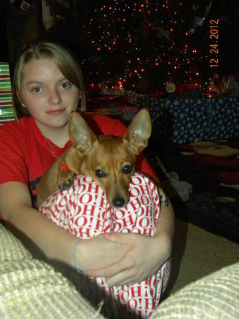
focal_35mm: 47
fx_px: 433
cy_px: 160
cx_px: 120
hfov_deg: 30.9
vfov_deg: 40.4
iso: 400
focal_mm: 8.6
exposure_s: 1/30
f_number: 3.9
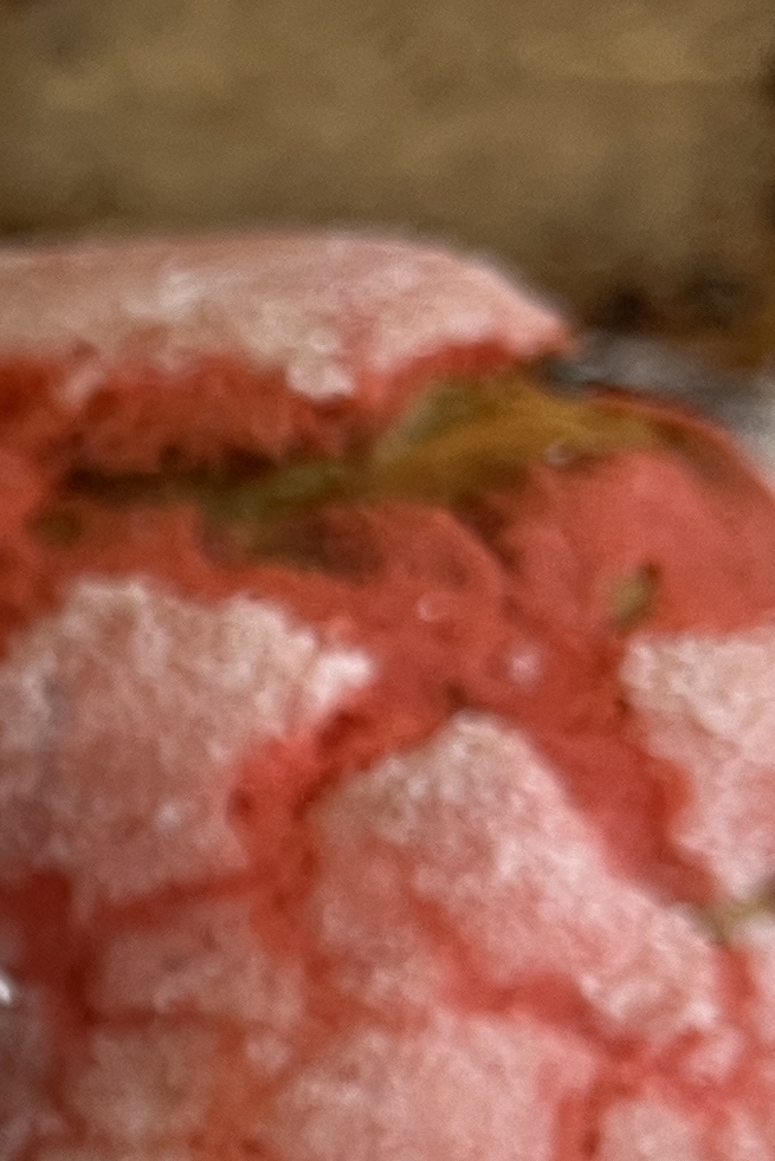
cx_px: -687
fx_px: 3583
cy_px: 843
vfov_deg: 18.3
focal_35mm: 111
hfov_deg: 11.3
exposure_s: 1/60
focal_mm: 5.1
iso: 80
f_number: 1.6
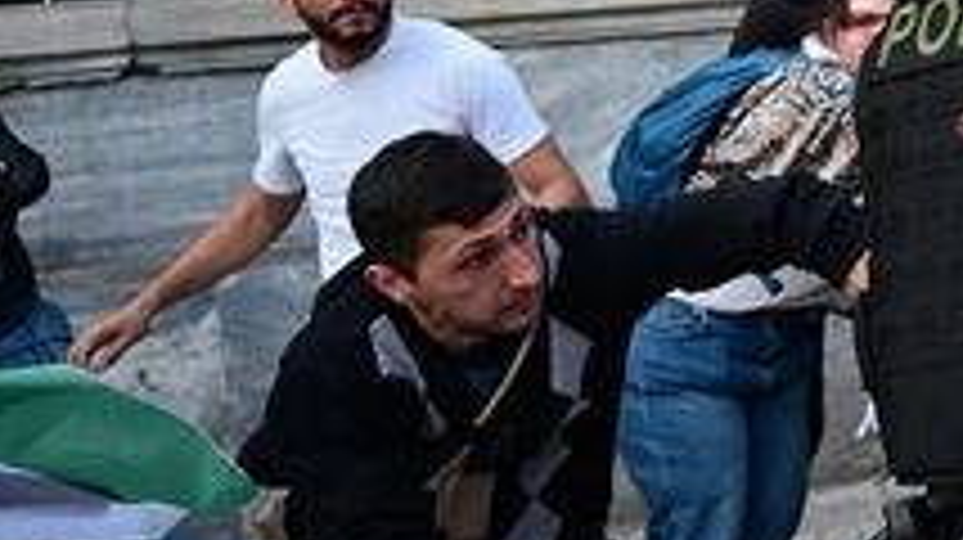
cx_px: 1386
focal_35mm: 72
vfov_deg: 16.6
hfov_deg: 24.2
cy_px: 61
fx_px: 1827
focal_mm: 22.5
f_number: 2.8
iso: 2000
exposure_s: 1/2500
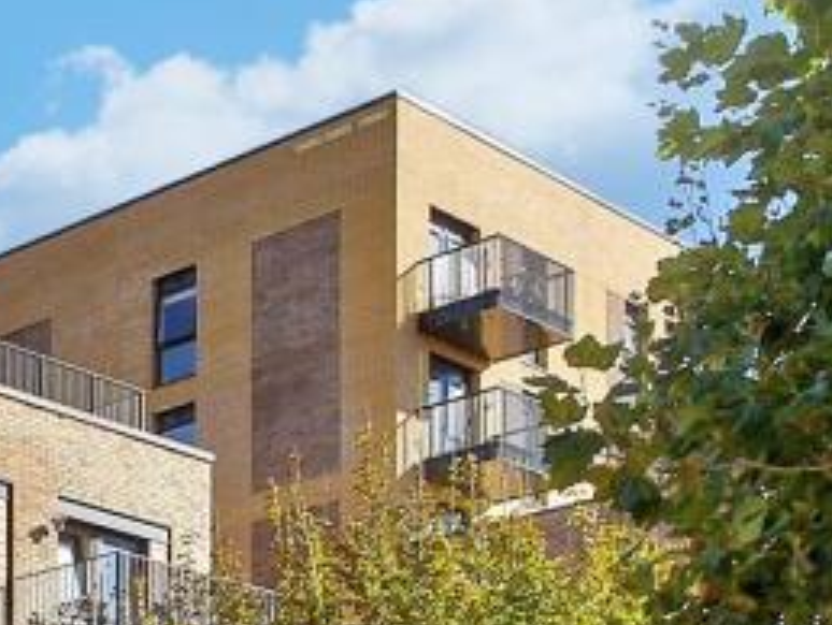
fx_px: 1925
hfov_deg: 18.0
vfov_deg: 16.2
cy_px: 1042
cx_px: -764
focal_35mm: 80
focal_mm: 14
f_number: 8
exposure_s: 1/500
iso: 200
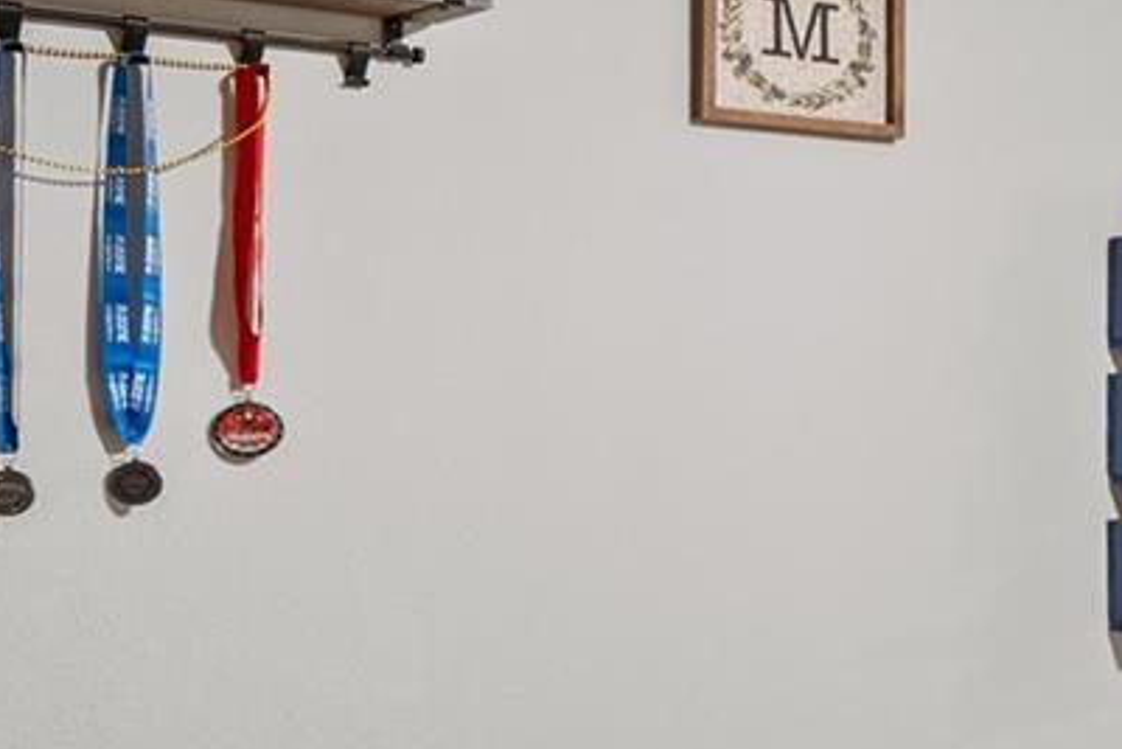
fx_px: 1746
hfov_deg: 24.3
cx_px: 1826
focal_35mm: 56
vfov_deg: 24.2
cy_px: 449
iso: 100
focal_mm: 14
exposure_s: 5
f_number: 4
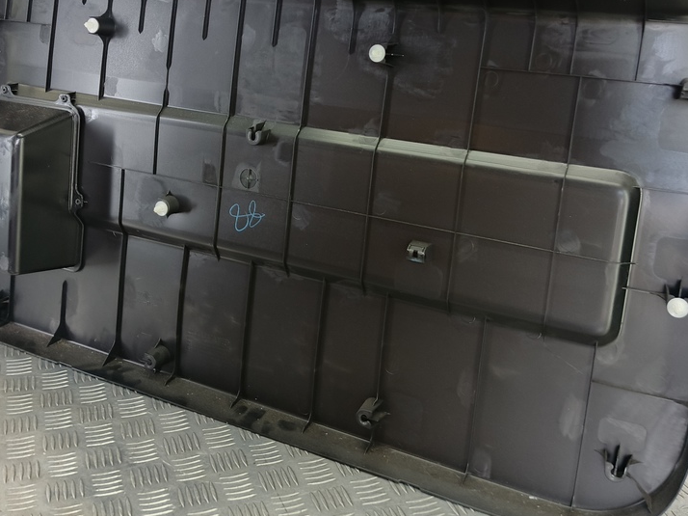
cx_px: 307
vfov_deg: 42.0
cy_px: 151
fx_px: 656
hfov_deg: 55.3
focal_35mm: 33
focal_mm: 4.11
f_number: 1.6
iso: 165
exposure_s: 1/33.3
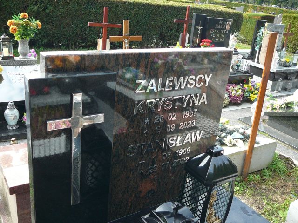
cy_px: 112
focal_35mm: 35
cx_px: 149
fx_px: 301
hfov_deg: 52.6
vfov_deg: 40.7
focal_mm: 5.2
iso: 80
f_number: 2.8
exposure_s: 1/160
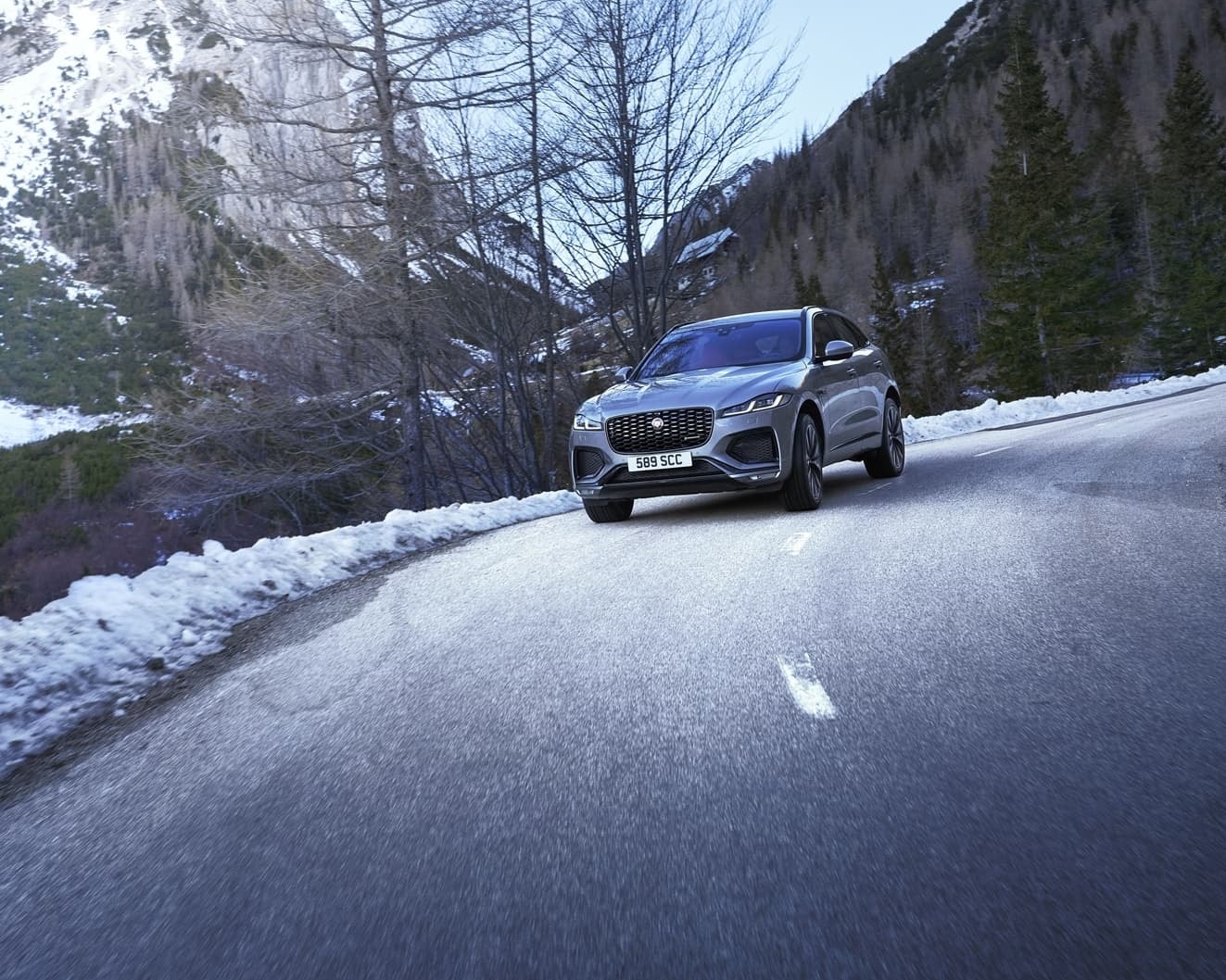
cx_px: 563
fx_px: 1524
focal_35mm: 42
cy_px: 488
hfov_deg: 43.8
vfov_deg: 35.7
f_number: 7.1
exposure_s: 1/200
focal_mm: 37
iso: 800
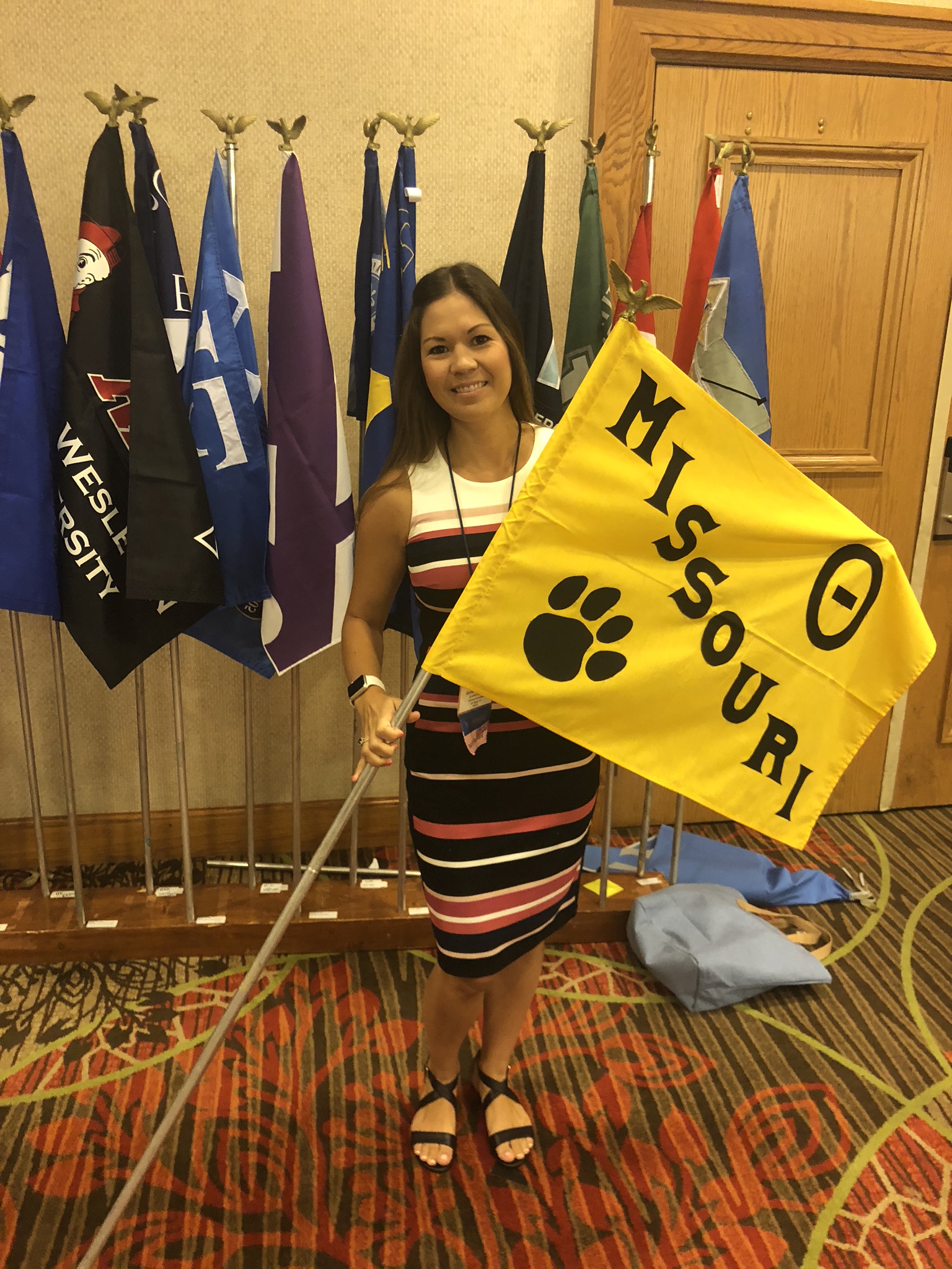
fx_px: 1027
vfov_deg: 63.4
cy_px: 634
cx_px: 476
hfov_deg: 49.7
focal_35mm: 28
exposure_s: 1/15
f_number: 1.8
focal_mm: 4
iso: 80
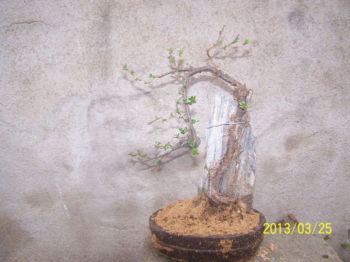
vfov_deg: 37.7
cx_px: 175
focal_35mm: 38
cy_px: 131
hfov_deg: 49.0
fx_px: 384
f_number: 2.8
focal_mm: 6.3
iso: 80
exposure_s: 1/60
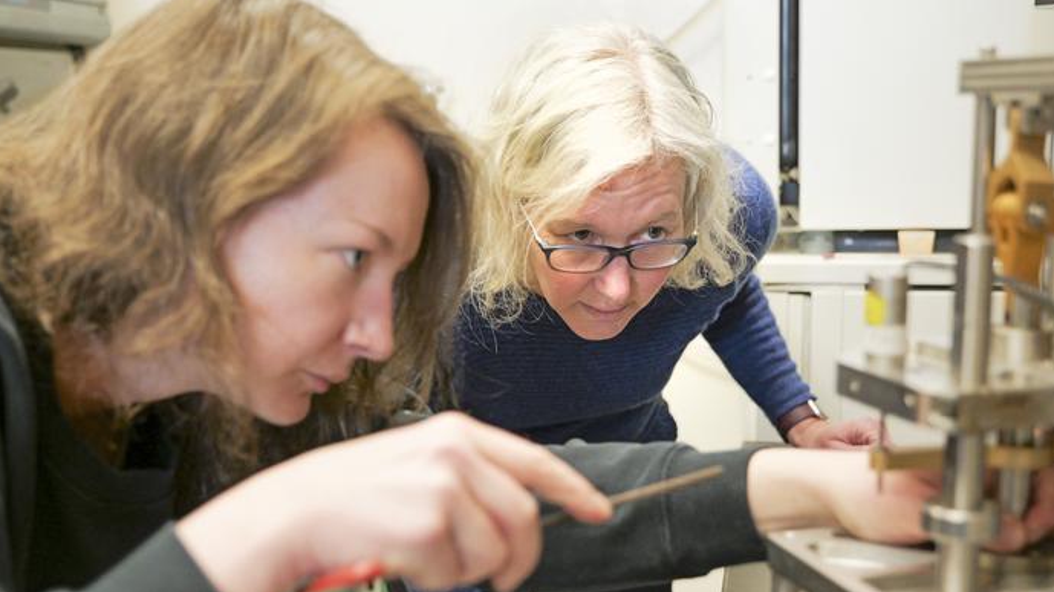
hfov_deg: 42.1
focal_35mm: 49
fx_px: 1369
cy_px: 345
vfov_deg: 24.4
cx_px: 523
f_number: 4
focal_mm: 46
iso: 3200
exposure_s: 1/200
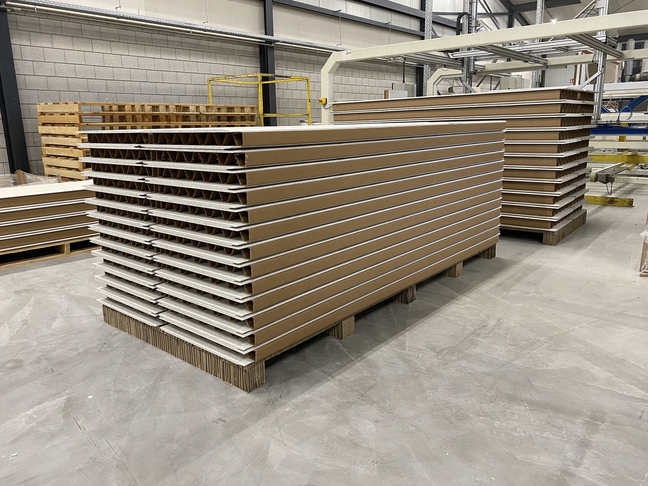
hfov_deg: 67.3
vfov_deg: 53.1
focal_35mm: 26
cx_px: 324
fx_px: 487
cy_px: 243
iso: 160
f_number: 1.8
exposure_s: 1/50
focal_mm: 4.25
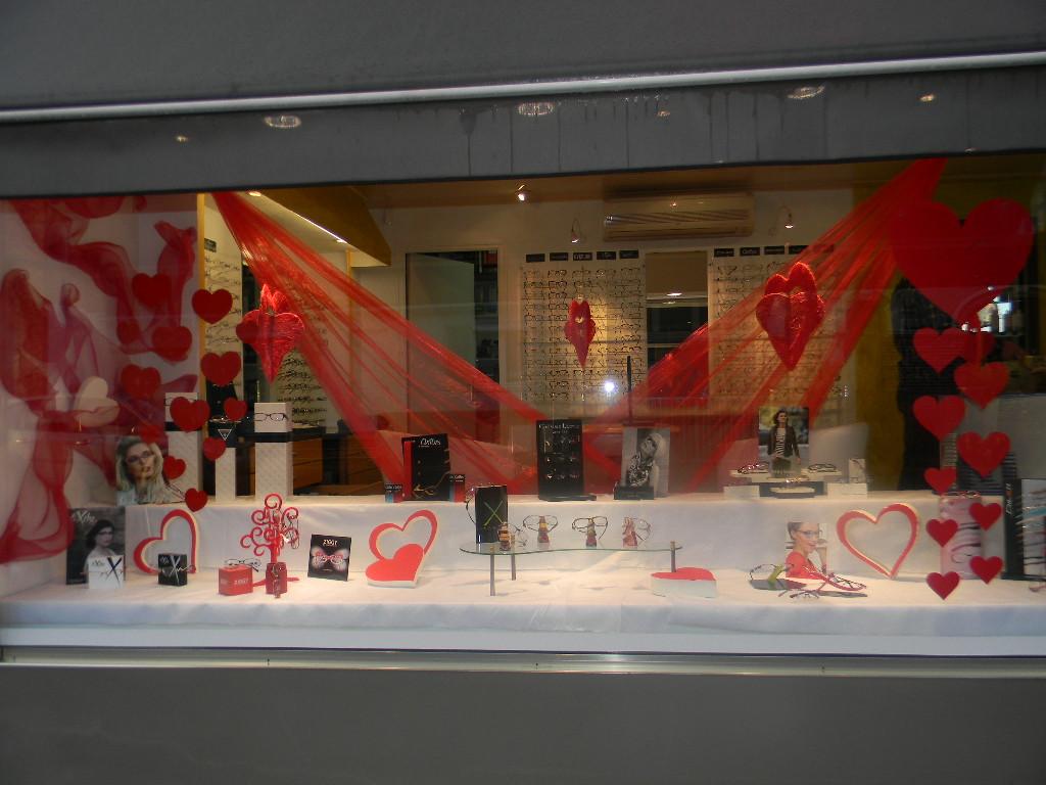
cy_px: 392
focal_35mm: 28
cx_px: 523
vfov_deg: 49.7
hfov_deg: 63.4
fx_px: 846
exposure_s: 1/117
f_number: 3.5
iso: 80
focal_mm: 5
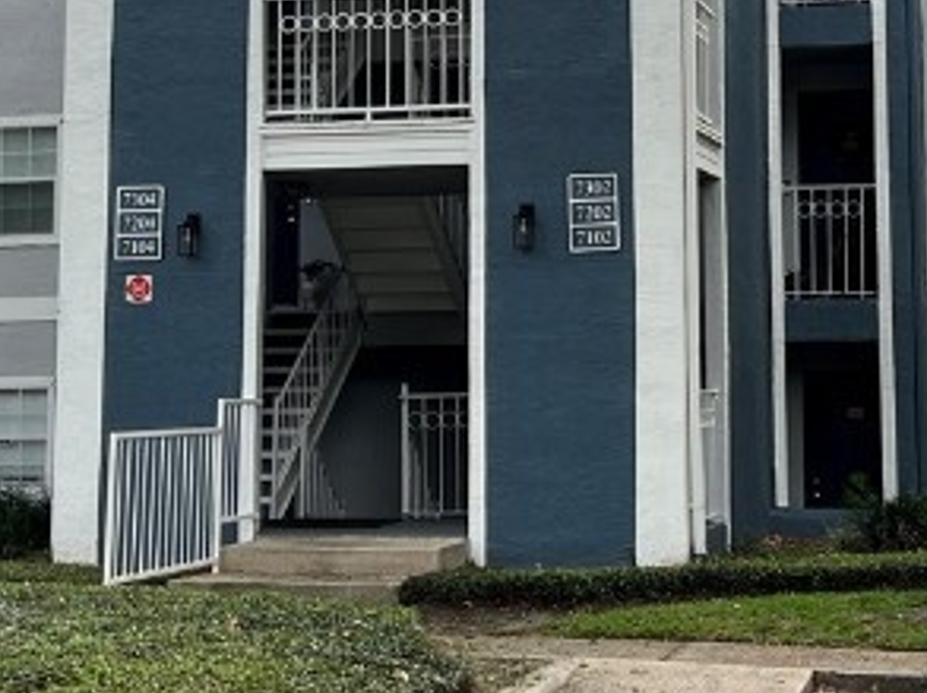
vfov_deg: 15.9
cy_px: 32
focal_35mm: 91
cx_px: 579
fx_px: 2434
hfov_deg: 21.5
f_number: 1.5
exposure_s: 1/588
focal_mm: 5.7
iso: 50
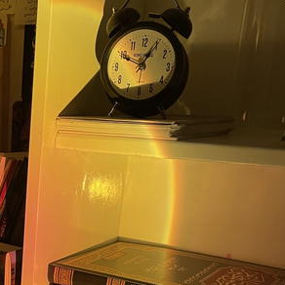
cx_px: 3
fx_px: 587
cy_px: 305
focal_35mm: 63
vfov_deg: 25.5
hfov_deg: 26.0
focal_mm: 4.2
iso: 200
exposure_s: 1/60
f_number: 1.6
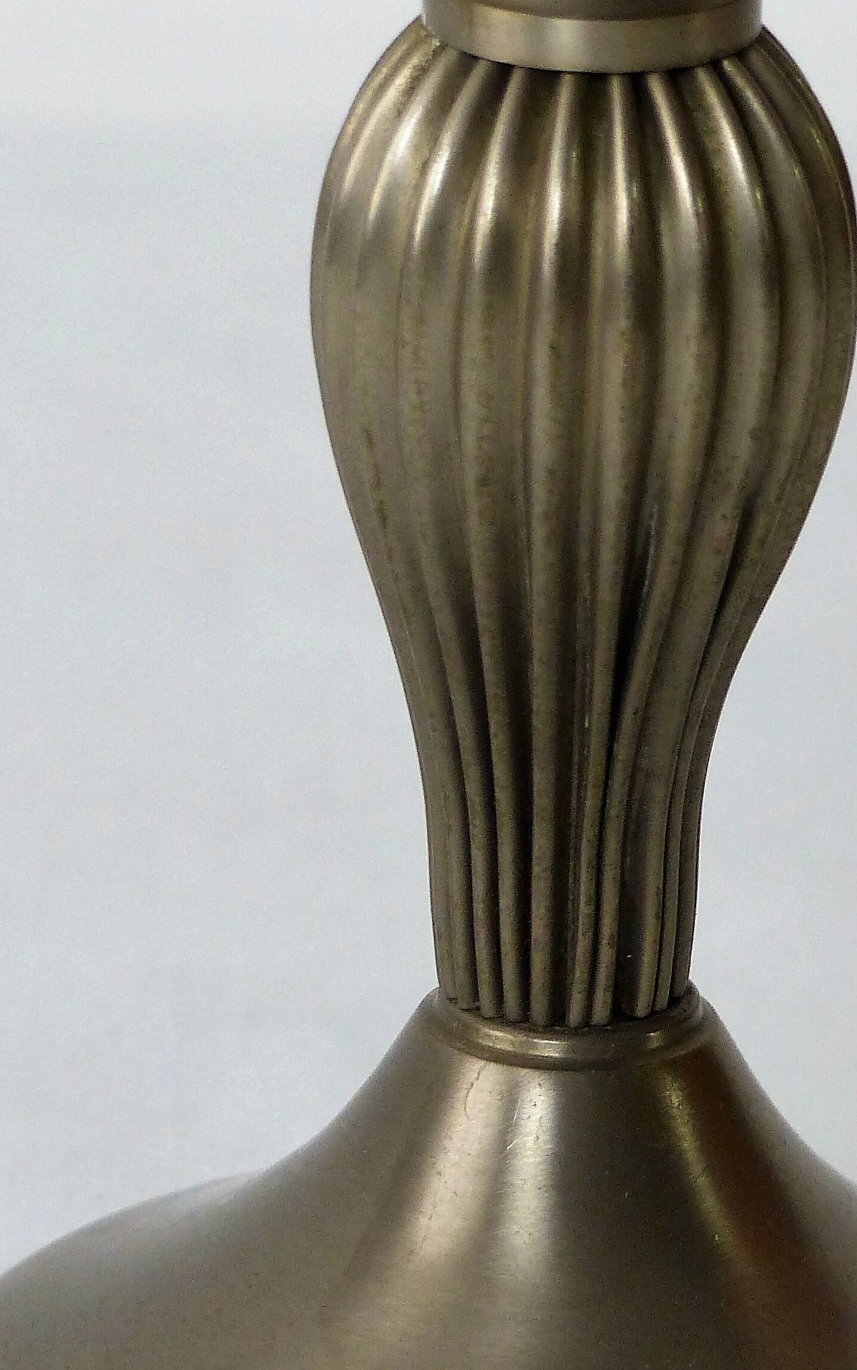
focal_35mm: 471
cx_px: 552
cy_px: 810
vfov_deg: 4.5
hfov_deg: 2.8
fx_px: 17601
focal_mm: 41.8
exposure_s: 1/80
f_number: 2.8
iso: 250
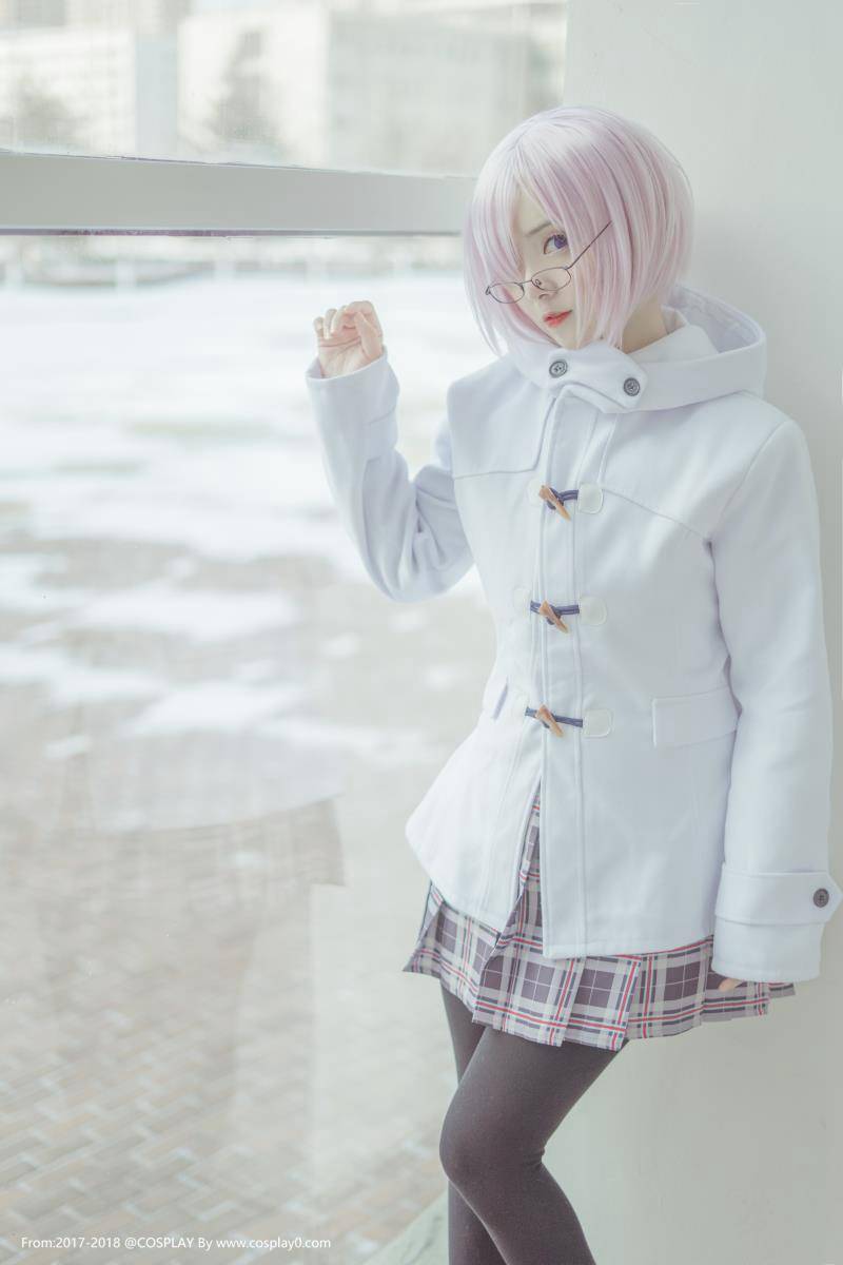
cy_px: 632
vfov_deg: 39.6
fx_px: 1756
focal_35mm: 50
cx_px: 422
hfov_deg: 27.0
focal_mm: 50
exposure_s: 1/800
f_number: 2
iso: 100
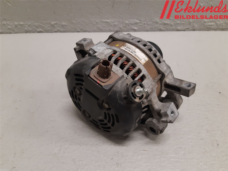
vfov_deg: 53.1
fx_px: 171
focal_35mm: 26
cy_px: 86
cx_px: 114
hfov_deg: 67.3
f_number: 1.7
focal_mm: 3.93
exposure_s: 1/50
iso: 160
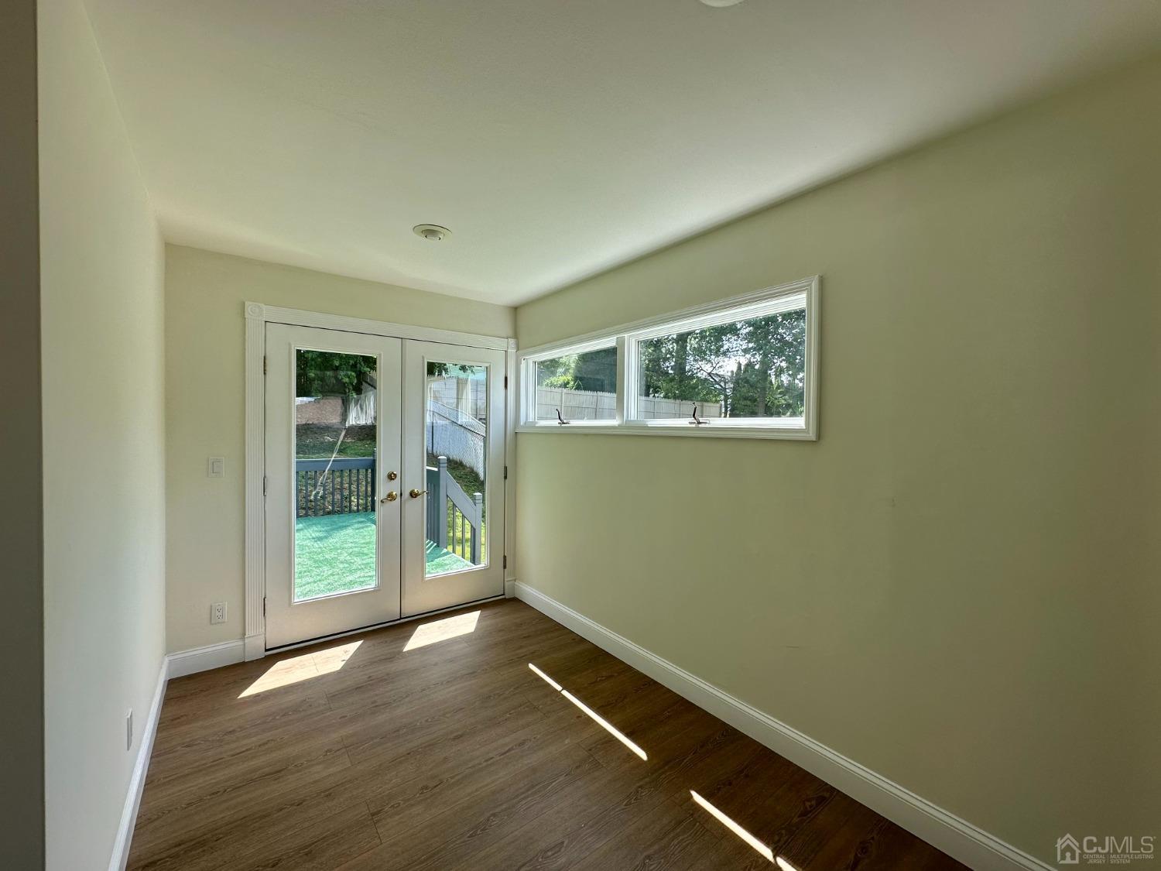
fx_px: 470
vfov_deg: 85.7
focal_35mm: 14
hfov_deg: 102.1
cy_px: 436
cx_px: 580
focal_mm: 2.22
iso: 40
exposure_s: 1/385
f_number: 2.2
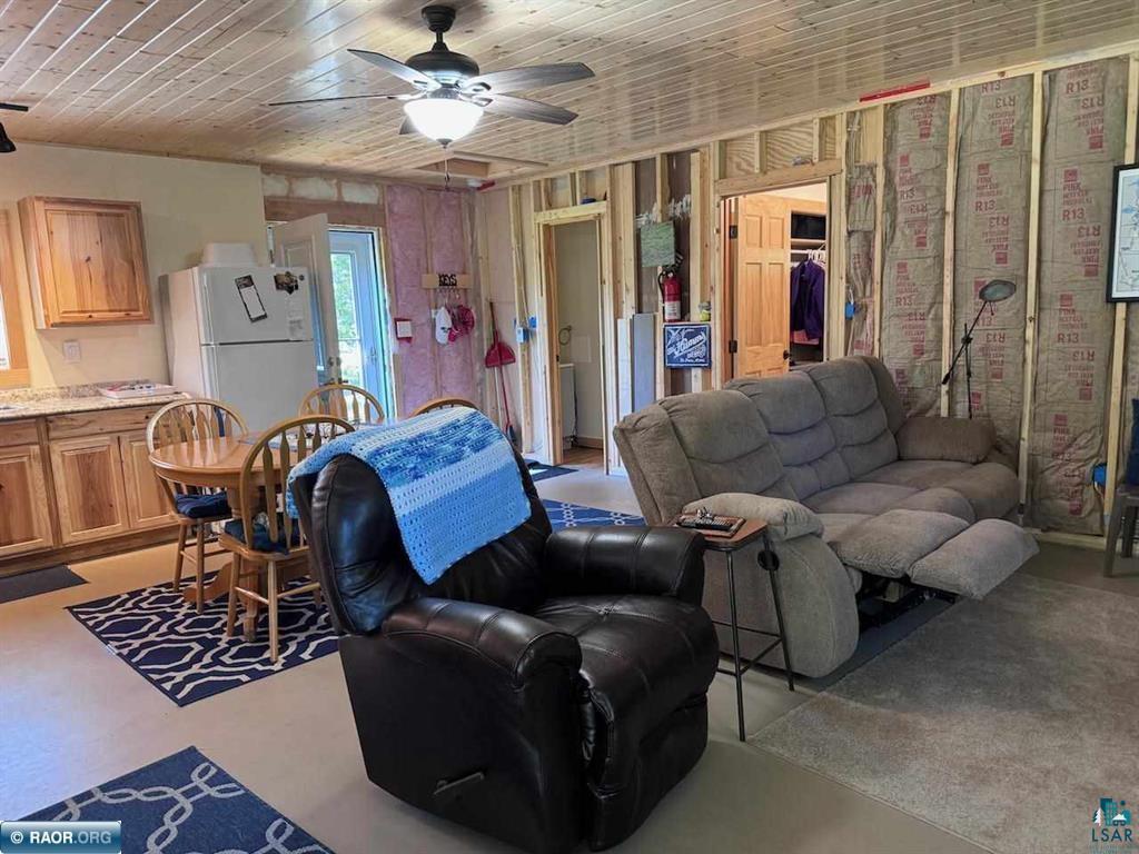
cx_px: 570
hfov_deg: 71.6
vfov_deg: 56.8
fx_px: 790
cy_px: 427
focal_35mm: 24
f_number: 1.78
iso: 250
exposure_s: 1/60
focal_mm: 6.76
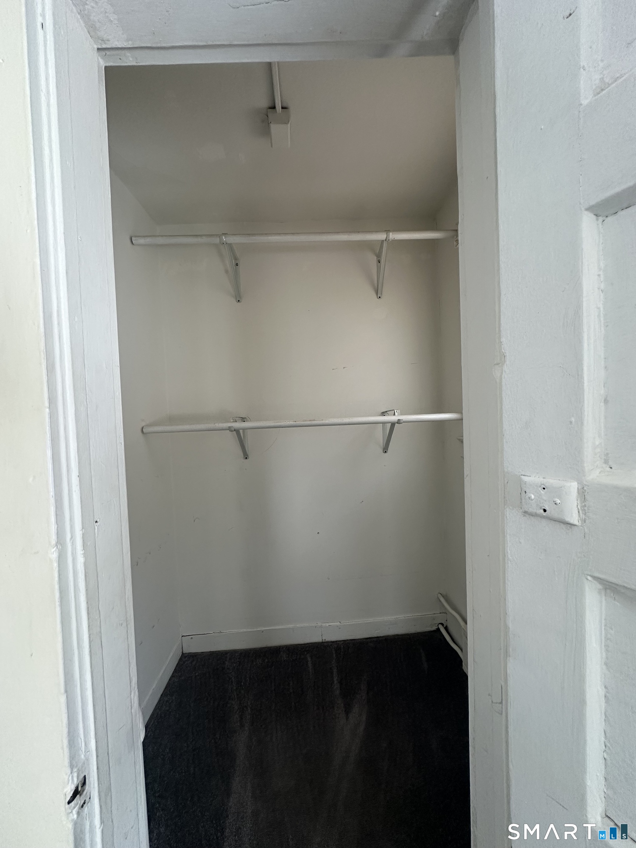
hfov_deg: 85.7
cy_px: 424
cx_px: 318
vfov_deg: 102.1
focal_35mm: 14
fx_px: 343
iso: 160
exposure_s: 1/99
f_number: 2.2
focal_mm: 2.22
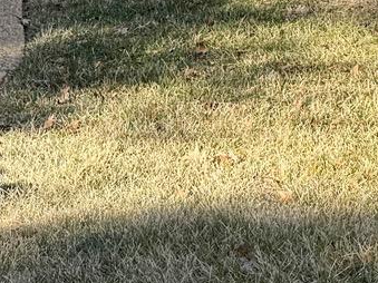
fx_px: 1583
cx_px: 336
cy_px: -505
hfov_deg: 13.5
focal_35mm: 145
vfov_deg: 8.8
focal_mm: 6.76
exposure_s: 1/1437
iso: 80
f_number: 1.78
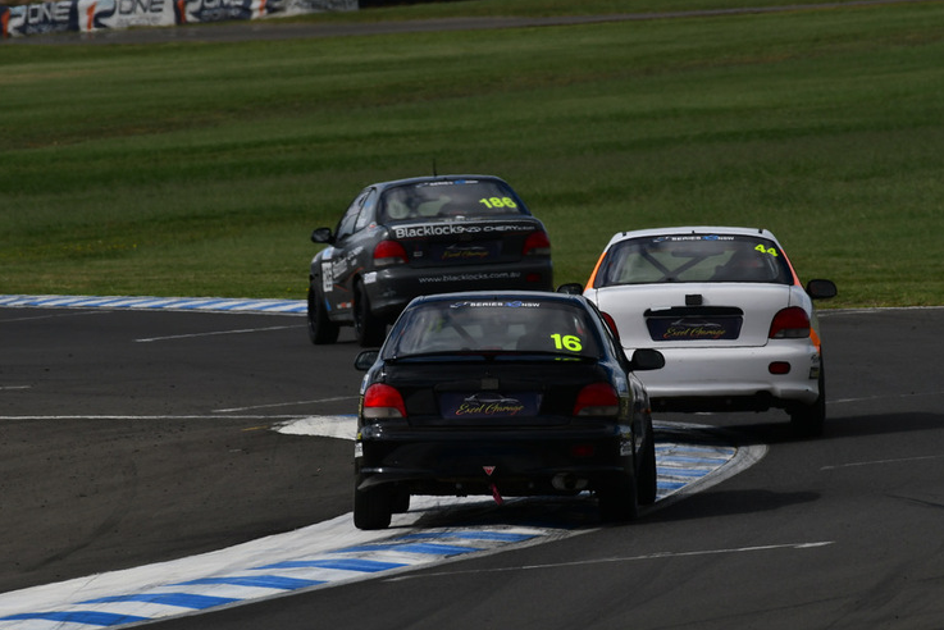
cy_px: 306
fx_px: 17522
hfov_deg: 3.1
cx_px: 439
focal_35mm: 668
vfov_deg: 2.1
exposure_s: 1/500
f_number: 11
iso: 200
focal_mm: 410
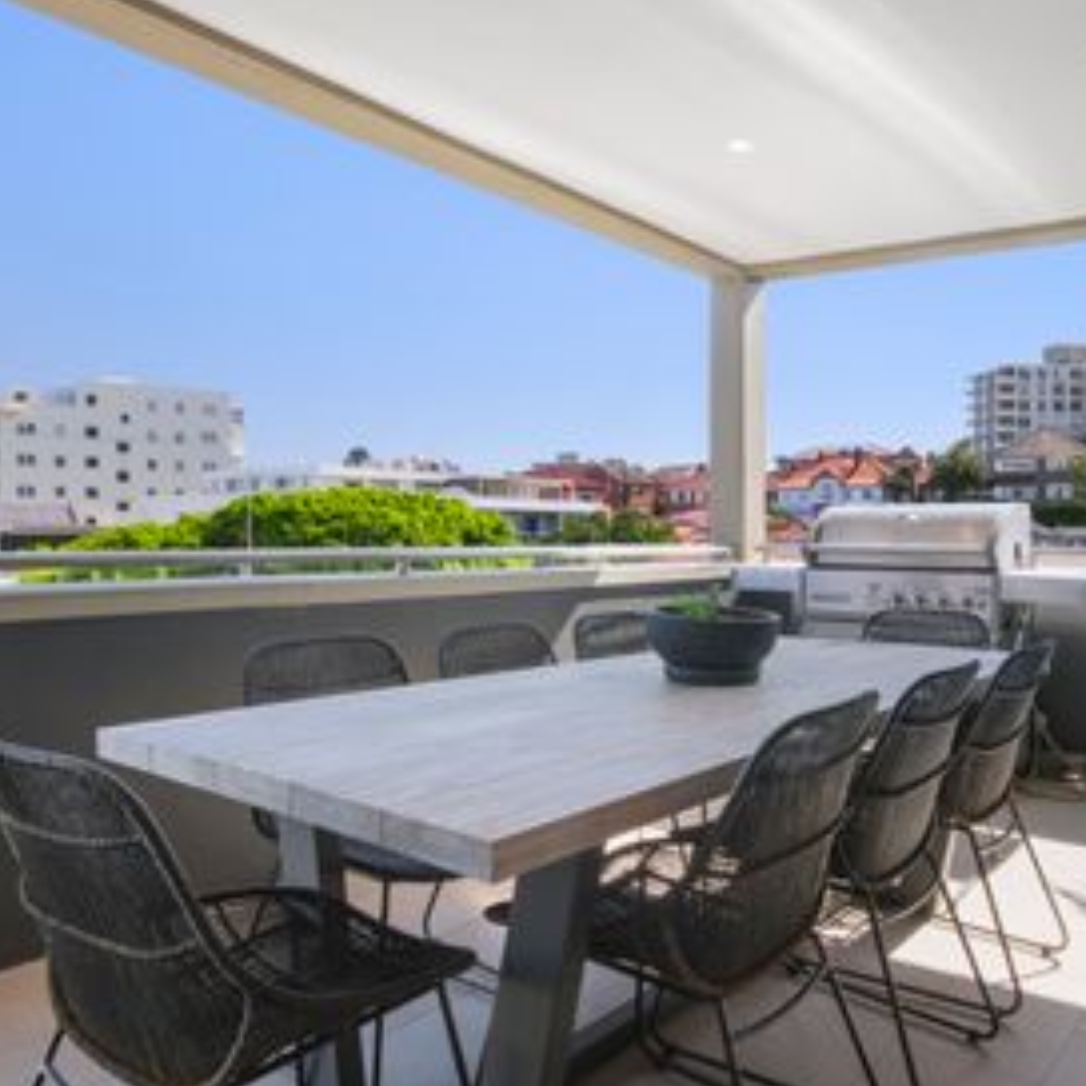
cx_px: 607
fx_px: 781
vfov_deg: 69.6
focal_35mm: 22
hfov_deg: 69.4
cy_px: 537
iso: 400
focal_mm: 10
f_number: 11
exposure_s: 1/10
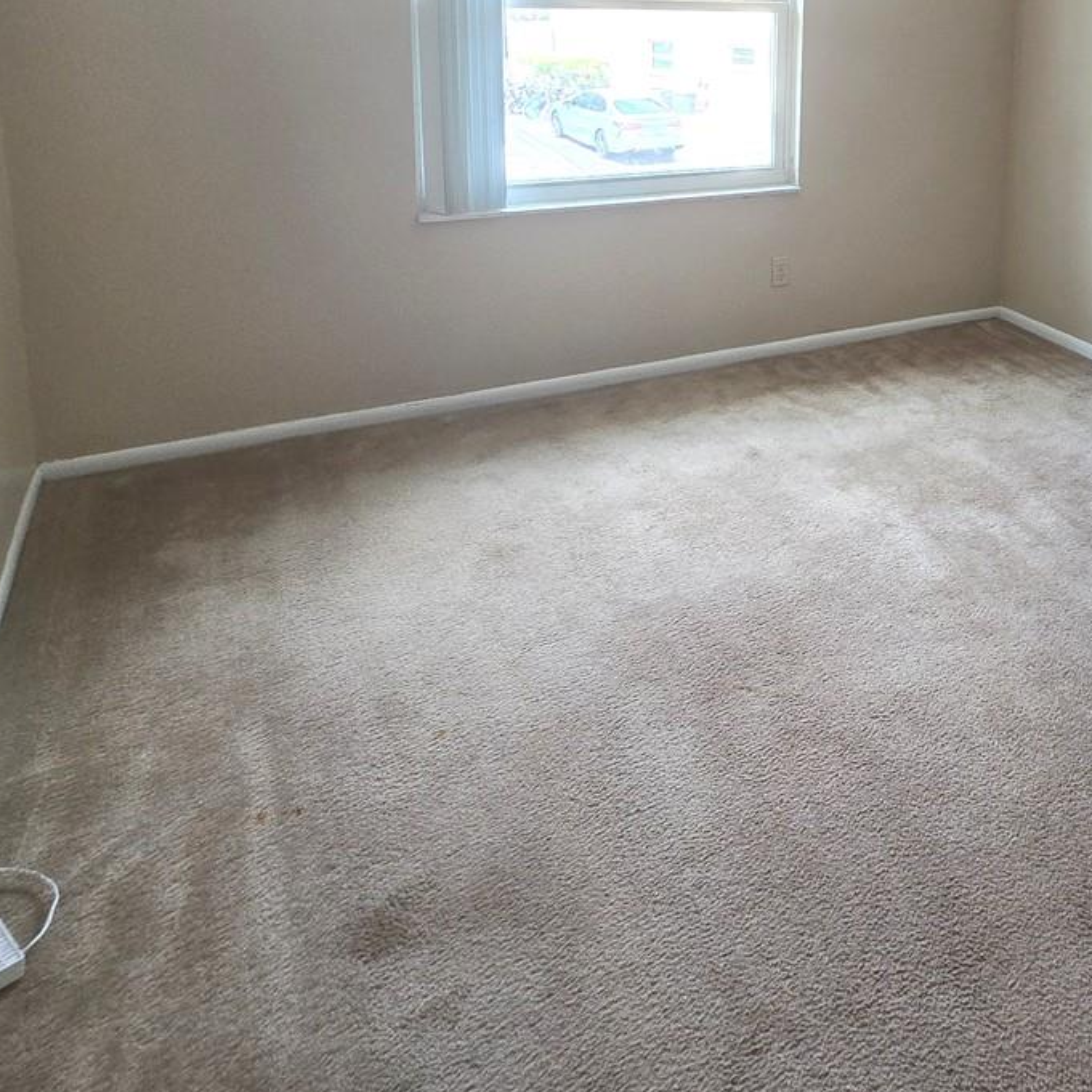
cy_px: 154
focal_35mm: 27
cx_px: 898
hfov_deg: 54.4
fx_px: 964
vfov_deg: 53.3
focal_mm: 2.2
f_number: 2.2
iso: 80
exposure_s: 1/120
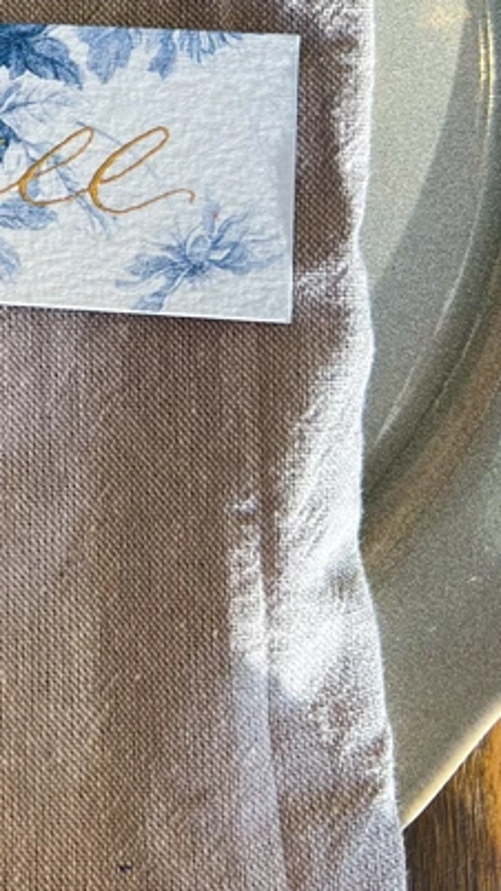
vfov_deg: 32.7
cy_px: 153
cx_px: -173
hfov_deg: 18.0
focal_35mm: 62
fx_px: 1465
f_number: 1.5
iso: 32
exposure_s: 1/150
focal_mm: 5.7
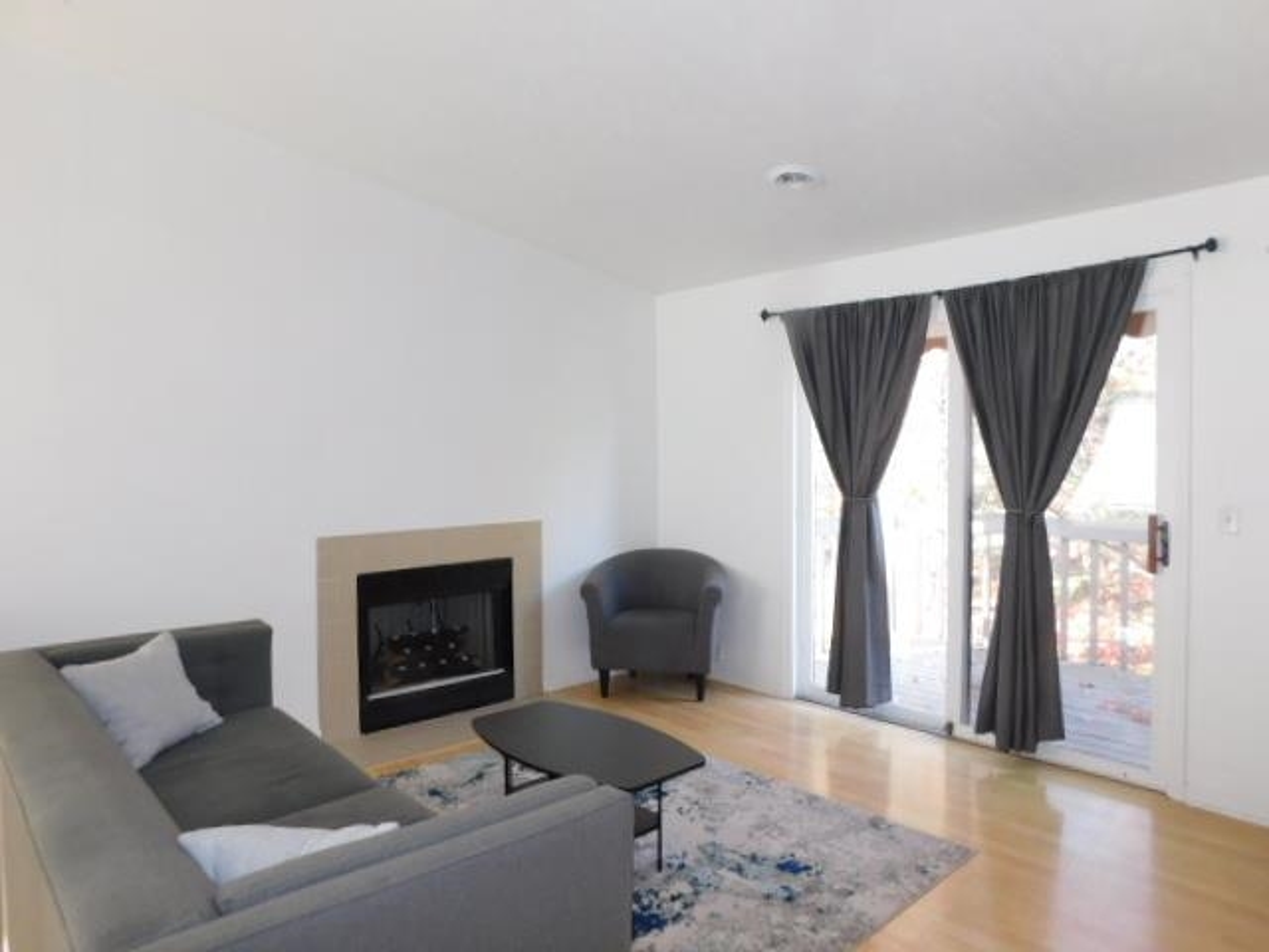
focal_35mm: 23
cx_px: 634
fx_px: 843
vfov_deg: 58.9
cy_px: 476
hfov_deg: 73.9
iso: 160
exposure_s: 1/30
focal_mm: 4
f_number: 3
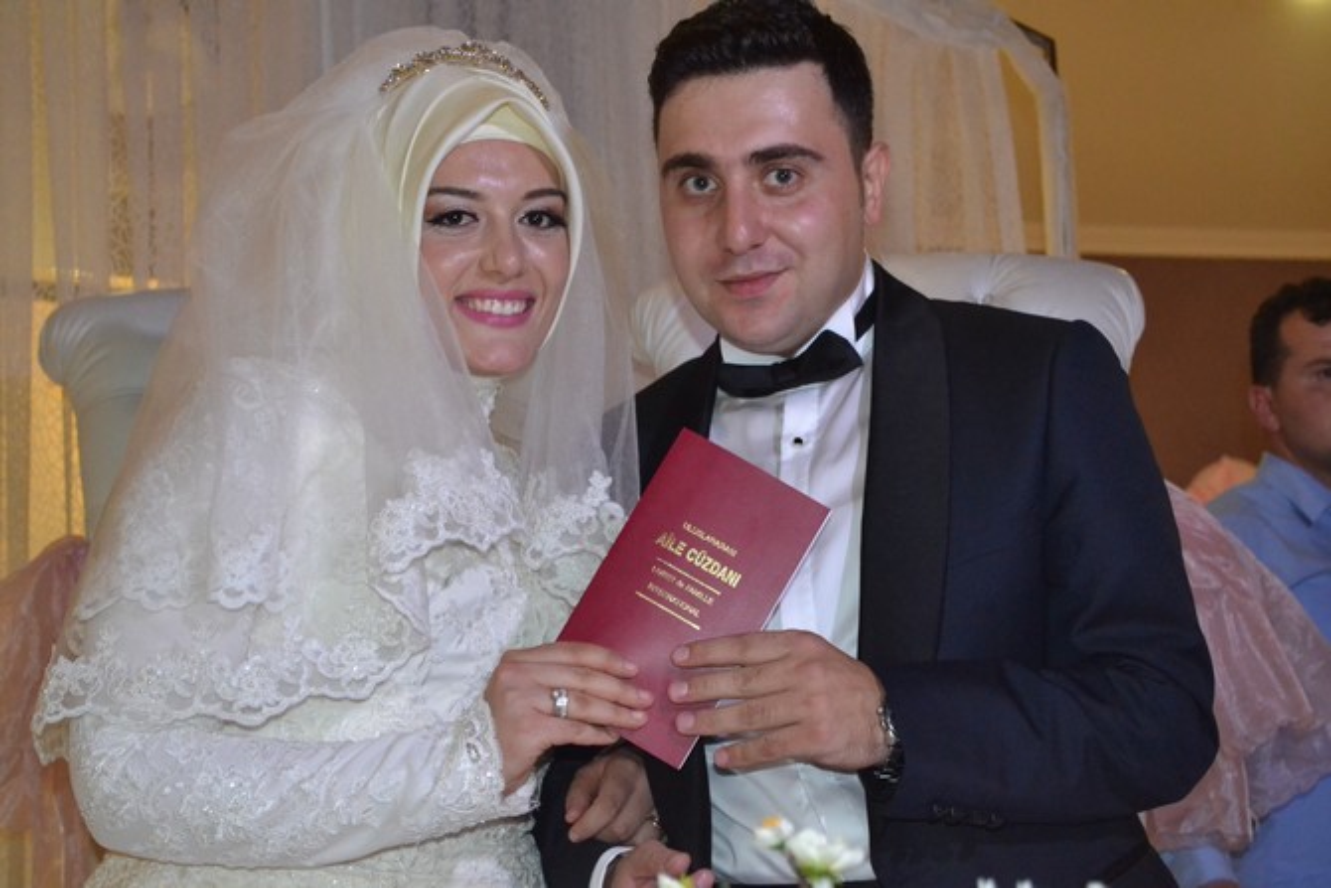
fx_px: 2330
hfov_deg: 31.9
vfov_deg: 21.6
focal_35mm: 63
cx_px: 666
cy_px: 444
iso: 3200
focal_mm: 42
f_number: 5.3
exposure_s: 1/60
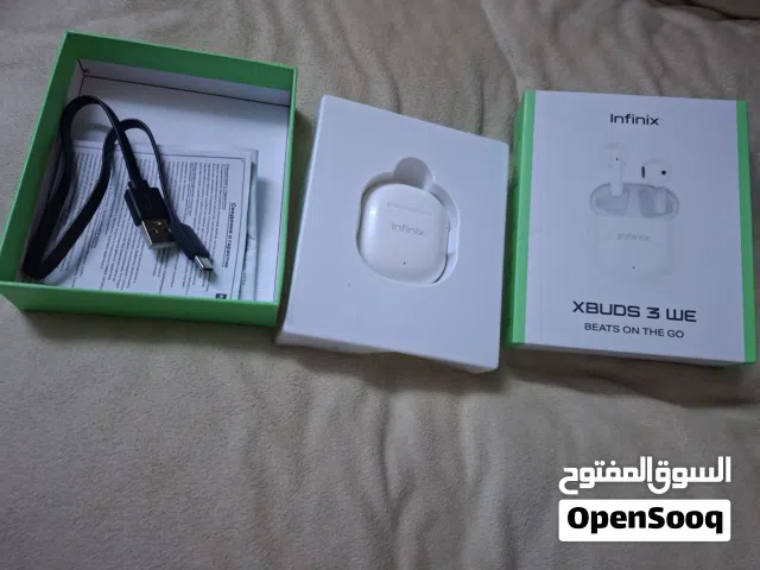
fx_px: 505
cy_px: 285
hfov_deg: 73.9
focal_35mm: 23
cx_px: 380
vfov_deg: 58.9
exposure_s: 1/25
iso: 320
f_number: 1.8
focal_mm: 5.54
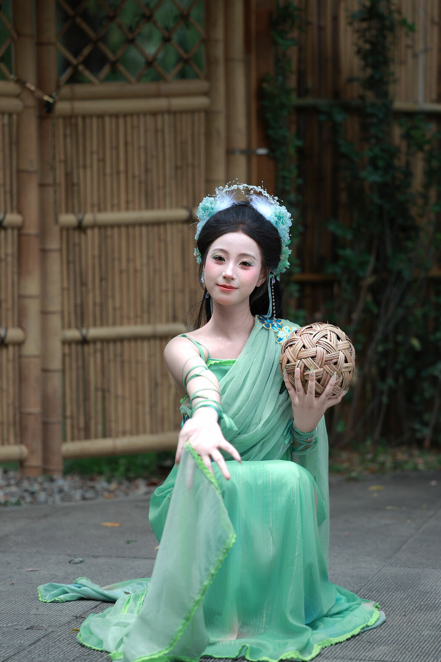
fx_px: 2021
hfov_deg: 12.5
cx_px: 220
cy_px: 331
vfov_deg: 18.6
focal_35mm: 110
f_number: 2.8
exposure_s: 1/125
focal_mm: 111
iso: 200
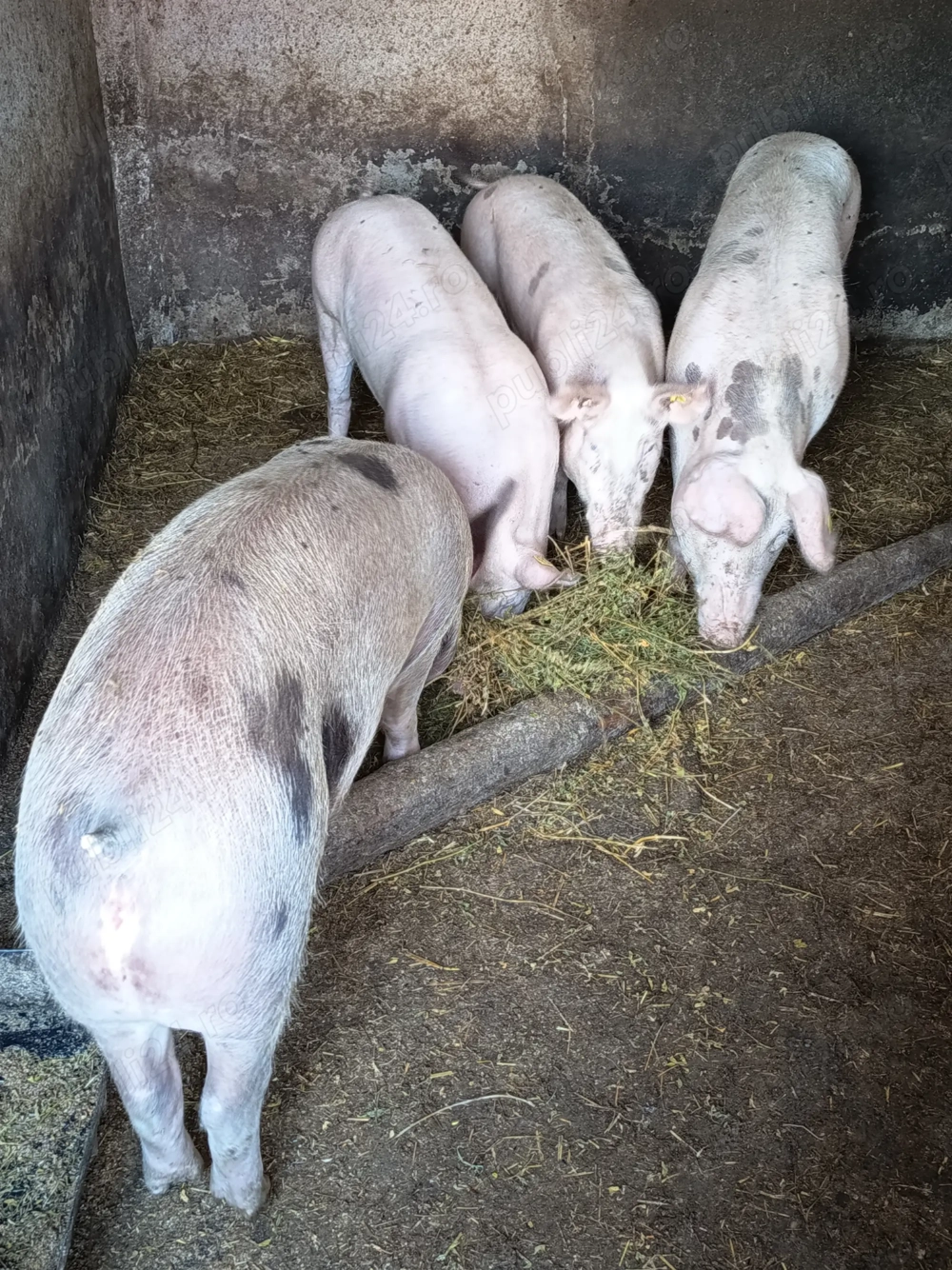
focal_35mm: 37
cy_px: 635
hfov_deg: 38.7
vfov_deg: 50.1
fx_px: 1357
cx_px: 476
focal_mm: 5.24
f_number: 1.7
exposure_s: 1/25
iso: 737
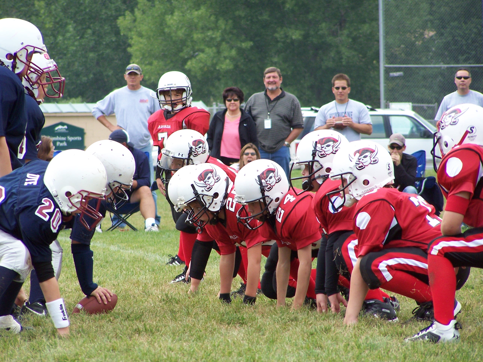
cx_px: 242
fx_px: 4423
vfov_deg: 4.7
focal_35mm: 317
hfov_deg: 6.3
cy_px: 181
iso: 140
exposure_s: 1/350
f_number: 3.6
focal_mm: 52.6
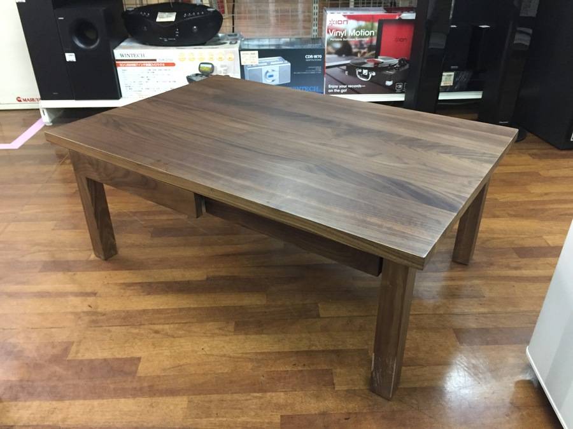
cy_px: 214
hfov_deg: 61.7
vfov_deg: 48.2
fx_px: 480
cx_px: 286
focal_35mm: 29
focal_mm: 4.15
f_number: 2.2
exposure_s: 1/30
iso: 250
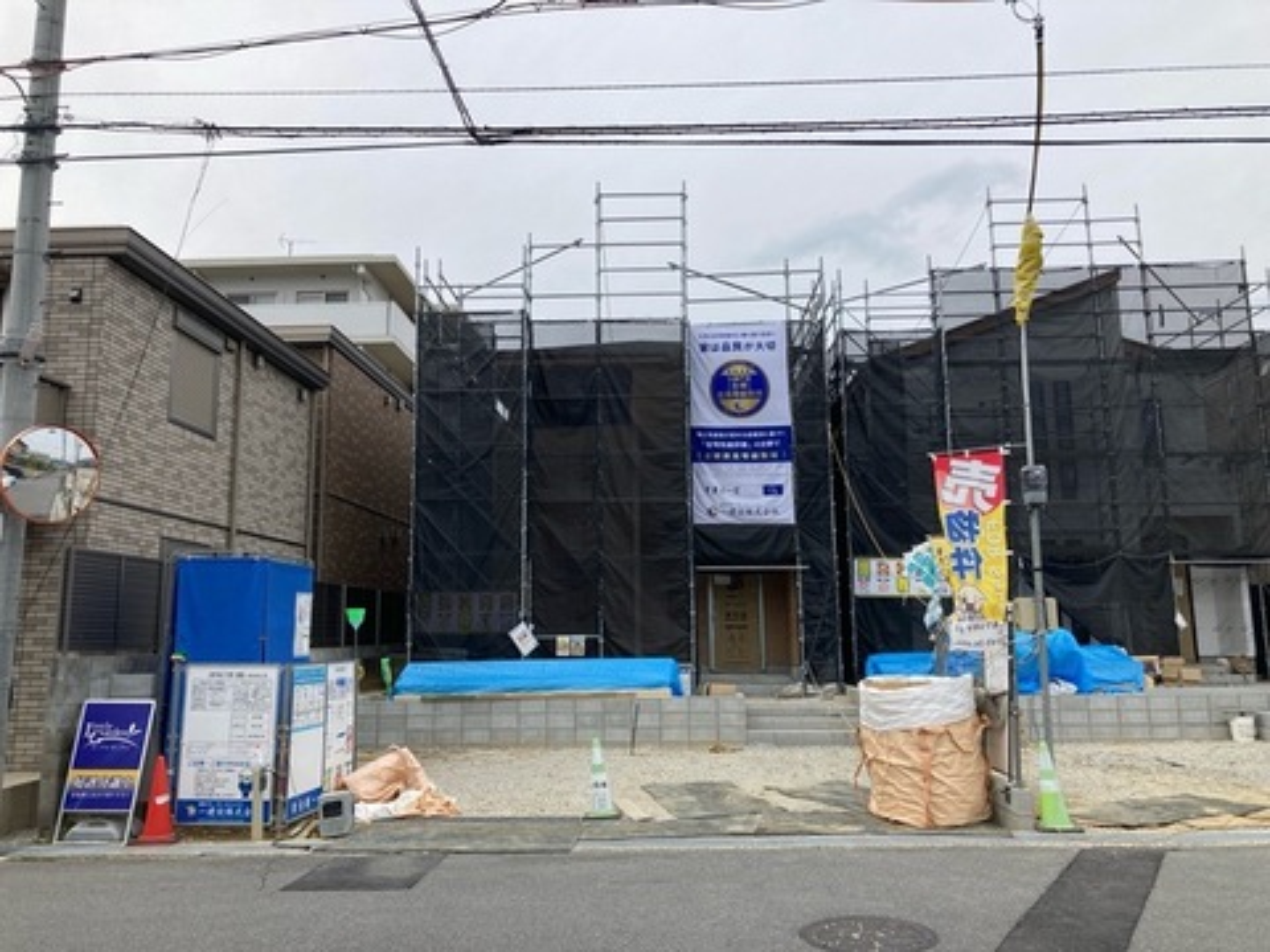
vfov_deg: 49.7
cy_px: 476
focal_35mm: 28
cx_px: 635
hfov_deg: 63.4
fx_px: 1027
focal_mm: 3.99
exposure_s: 1/1799
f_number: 1.8
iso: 20
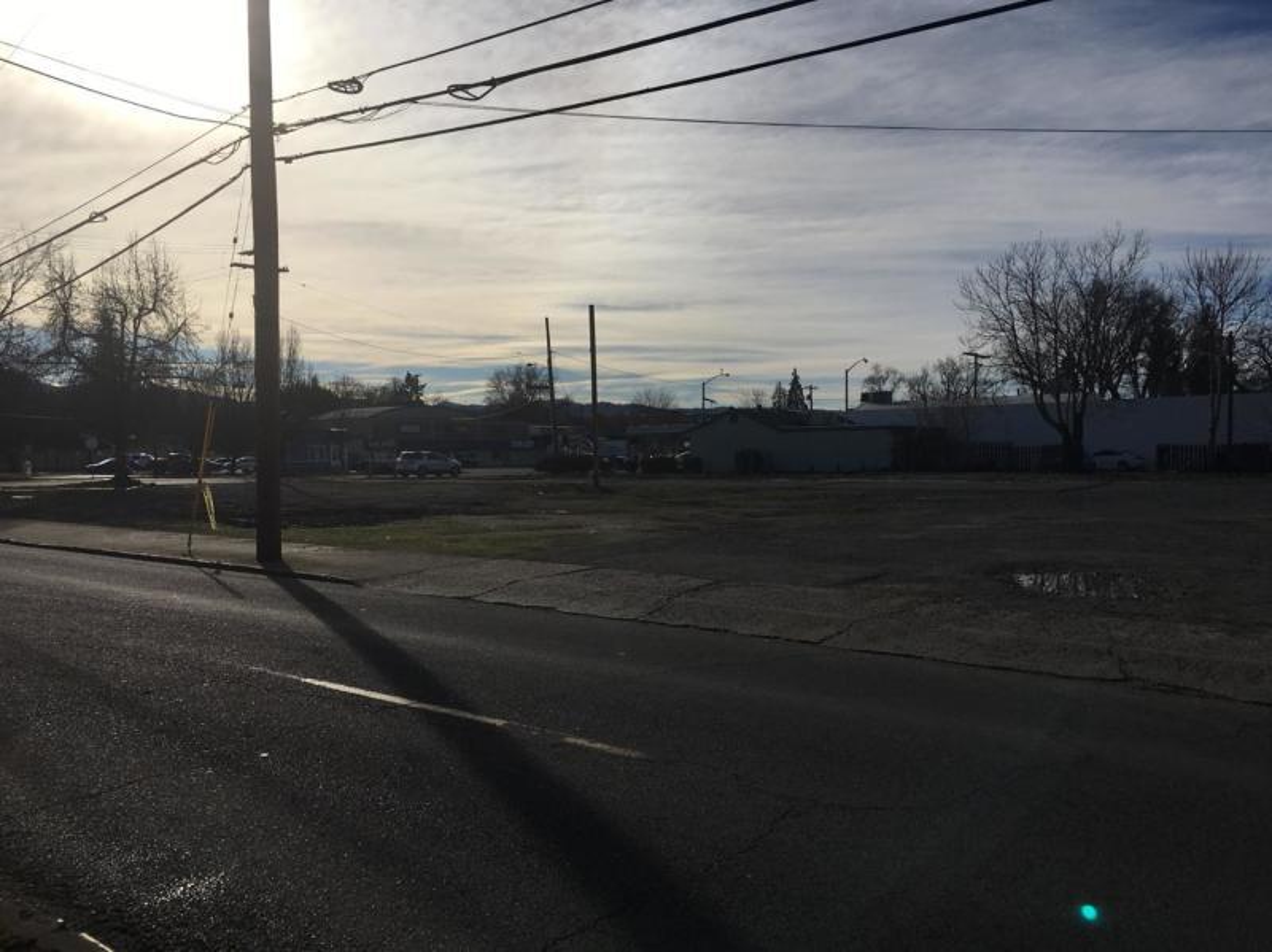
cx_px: 636
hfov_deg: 61.7
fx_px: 1065
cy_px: 476
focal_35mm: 29
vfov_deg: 48.2
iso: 25
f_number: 2.2
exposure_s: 1/5917
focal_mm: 4.15
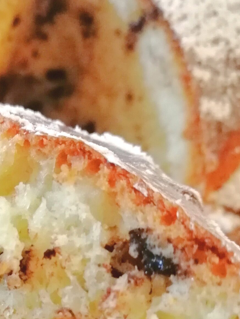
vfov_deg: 32.9
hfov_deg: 24.8
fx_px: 527
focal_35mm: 57
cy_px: 251
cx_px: 18
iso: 640
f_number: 1.8
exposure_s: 1/20
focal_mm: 3.95
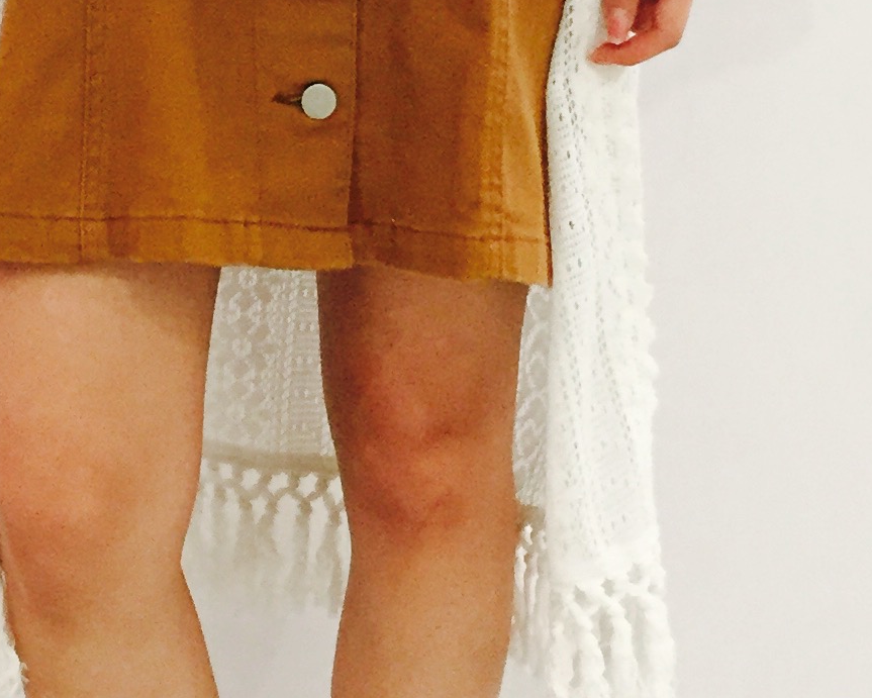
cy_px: -158
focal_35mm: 107
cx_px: 308
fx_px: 2762
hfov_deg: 17.9
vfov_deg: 13.9
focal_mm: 4.15
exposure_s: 1/30
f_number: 2.2
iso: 160
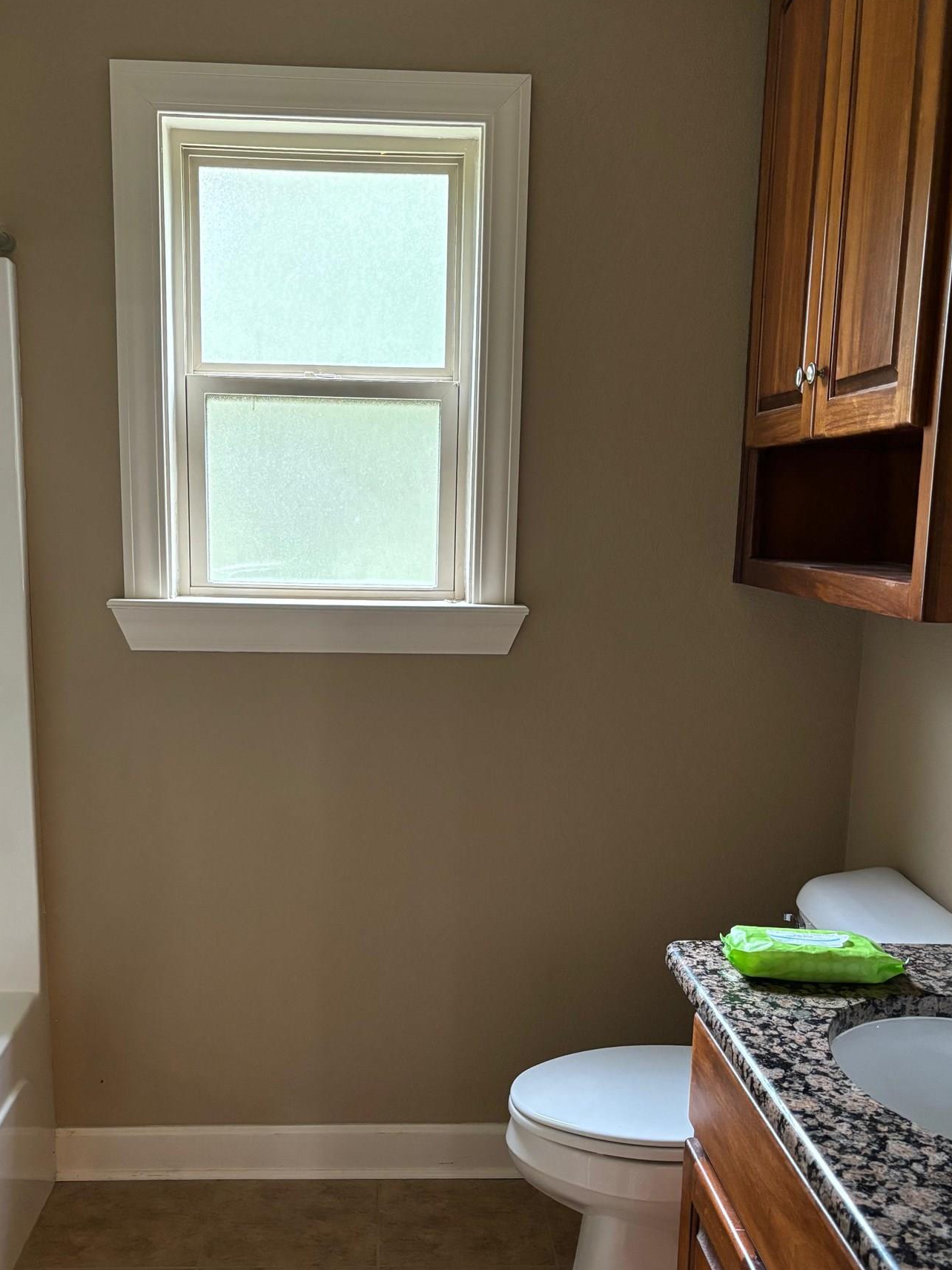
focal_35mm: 35
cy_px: 727
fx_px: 1283
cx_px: 426
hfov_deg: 40.6
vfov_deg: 52.4
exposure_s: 1/60
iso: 500
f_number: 1.6
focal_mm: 5.96
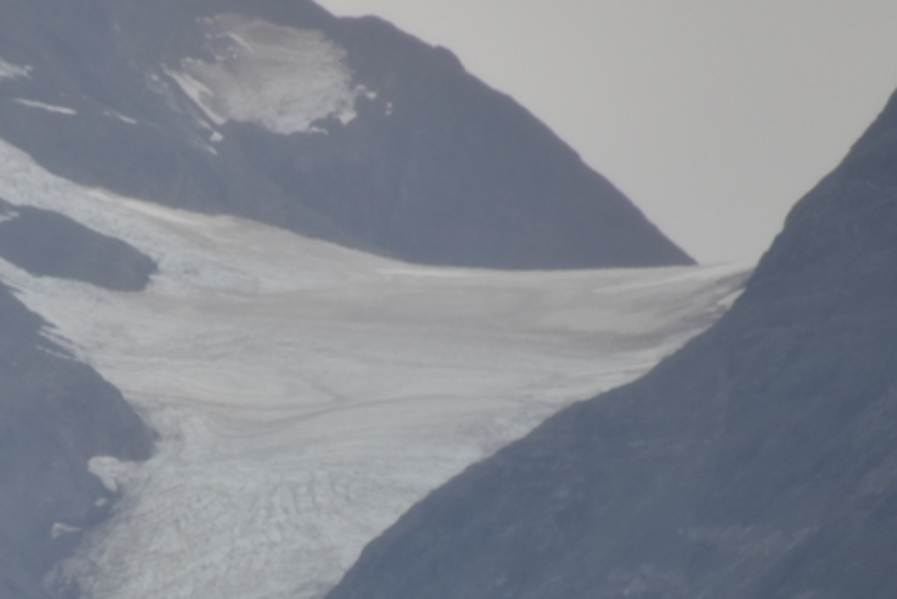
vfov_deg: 1.4
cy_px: 566
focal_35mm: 952
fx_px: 23728
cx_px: 51
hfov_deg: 2.2
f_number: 5.6
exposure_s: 1/640
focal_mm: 300
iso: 500
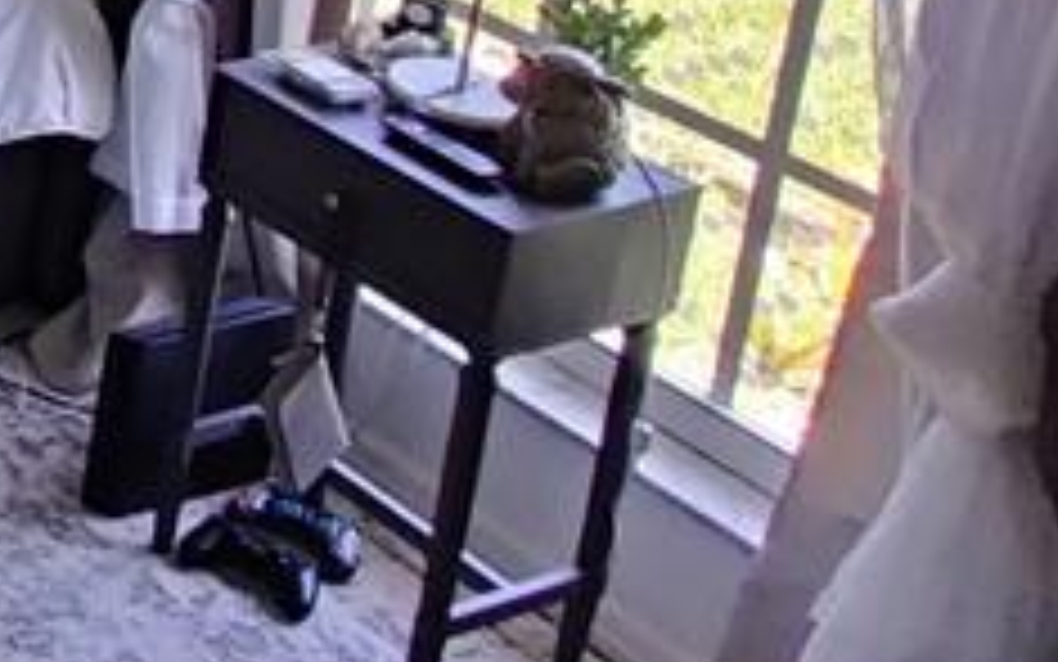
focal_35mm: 60
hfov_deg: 20.8
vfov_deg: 17.8
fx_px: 1730
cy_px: -495
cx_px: -923
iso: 800
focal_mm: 2.25
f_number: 2.2
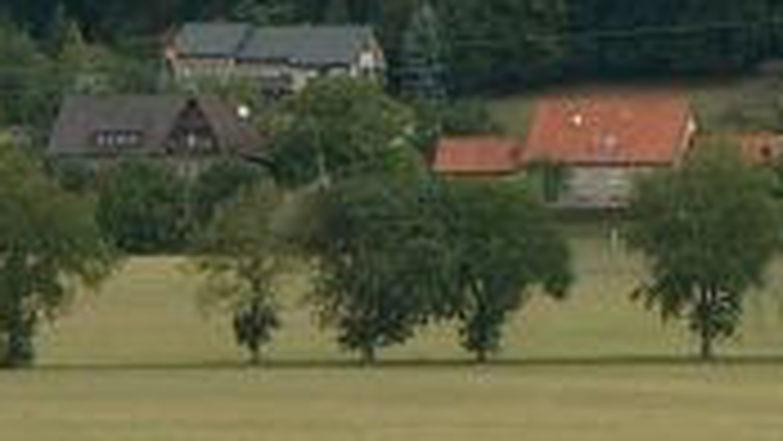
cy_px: -608
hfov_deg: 4.3
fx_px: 10405
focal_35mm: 501
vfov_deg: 2.4
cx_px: 1606
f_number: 4
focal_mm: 20.74
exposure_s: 1/303
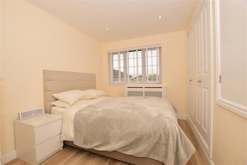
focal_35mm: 15
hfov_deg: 100.4
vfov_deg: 77.3
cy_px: 82
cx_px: 124
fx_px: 103
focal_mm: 10
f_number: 7.1
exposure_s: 1/200
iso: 400
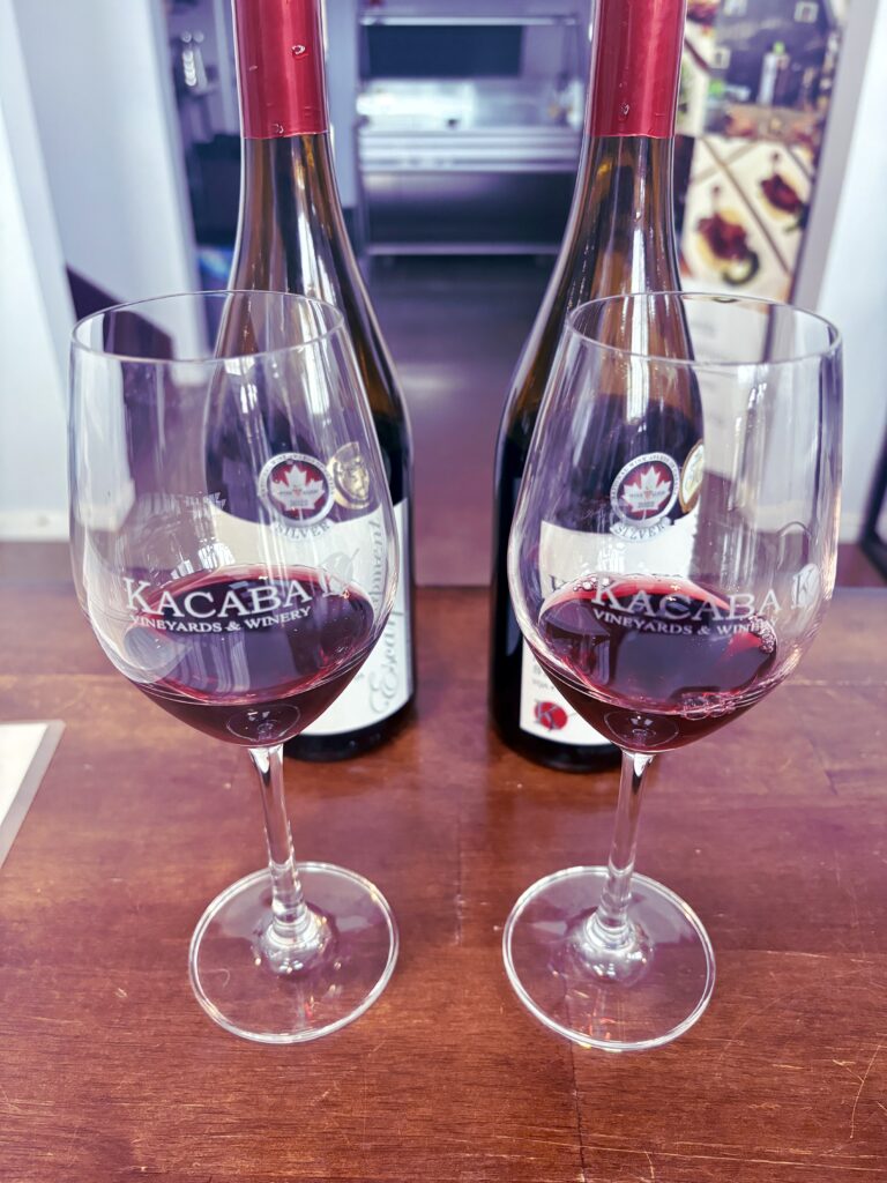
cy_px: 592
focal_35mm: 26
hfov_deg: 53.1
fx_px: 888
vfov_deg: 67.3
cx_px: 444
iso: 320
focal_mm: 5.96
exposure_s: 1/60
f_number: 1.6
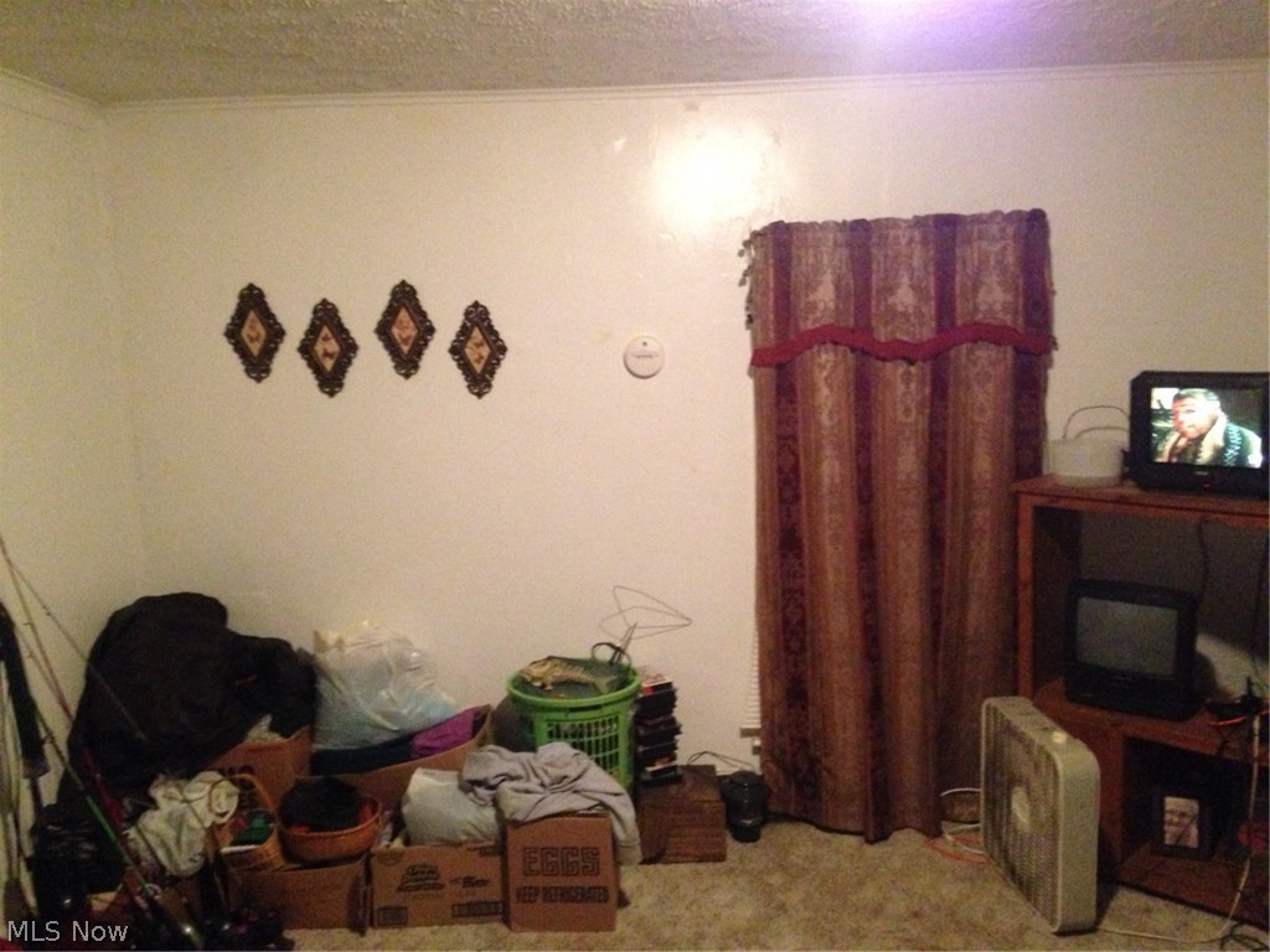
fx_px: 1211
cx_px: 635
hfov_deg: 55.4
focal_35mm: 33
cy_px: 476
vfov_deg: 42.9
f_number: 2.4
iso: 800
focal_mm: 4.12
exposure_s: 1/15
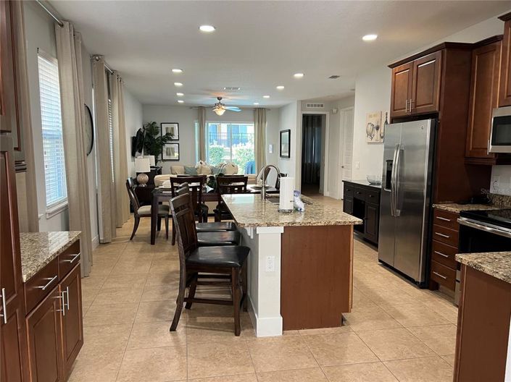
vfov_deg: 53.0
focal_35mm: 26
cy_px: 191
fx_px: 384
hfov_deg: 67.3
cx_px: 256
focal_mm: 5.7
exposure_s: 1/60
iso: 160
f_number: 1.5
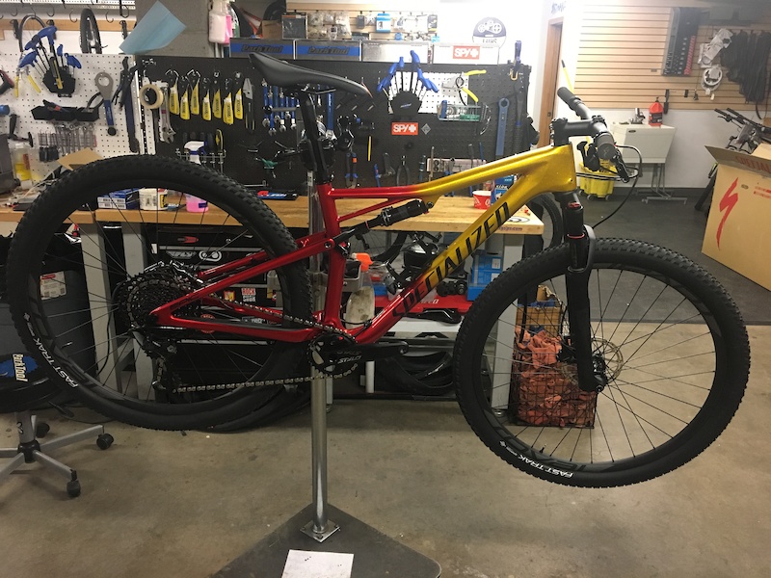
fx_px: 646
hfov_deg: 61.7
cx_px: 386
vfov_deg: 48.2
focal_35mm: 29
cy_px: 289
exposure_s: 1/30
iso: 160
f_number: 2.2
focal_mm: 4.15
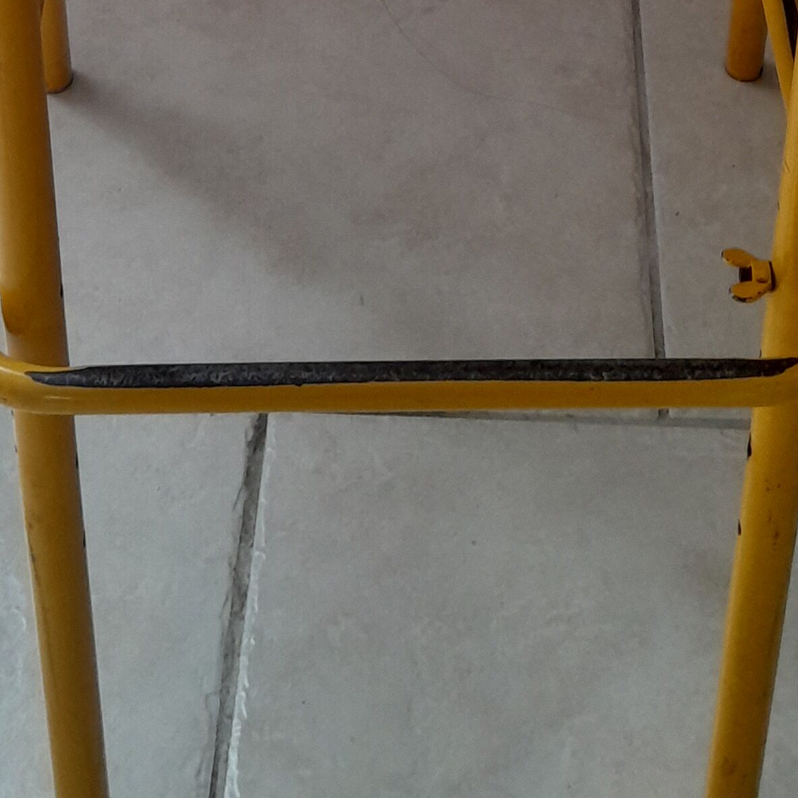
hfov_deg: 21.9
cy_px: -356
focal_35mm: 79
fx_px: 2060
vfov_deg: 19.4
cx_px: 373
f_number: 1.8
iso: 200
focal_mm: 3.98
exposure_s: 1/50
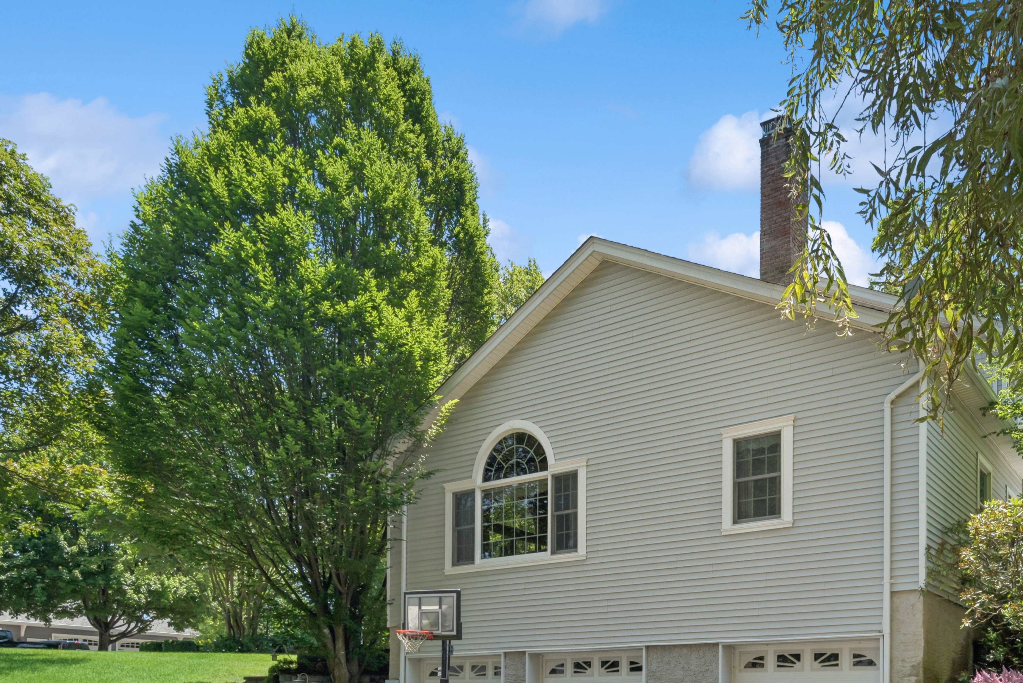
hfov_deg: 63.6
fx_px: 796
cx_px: 690
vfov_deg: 43.1
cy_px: 593
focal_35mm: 28
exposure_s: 1/320
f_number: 9
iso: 200
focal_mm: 16
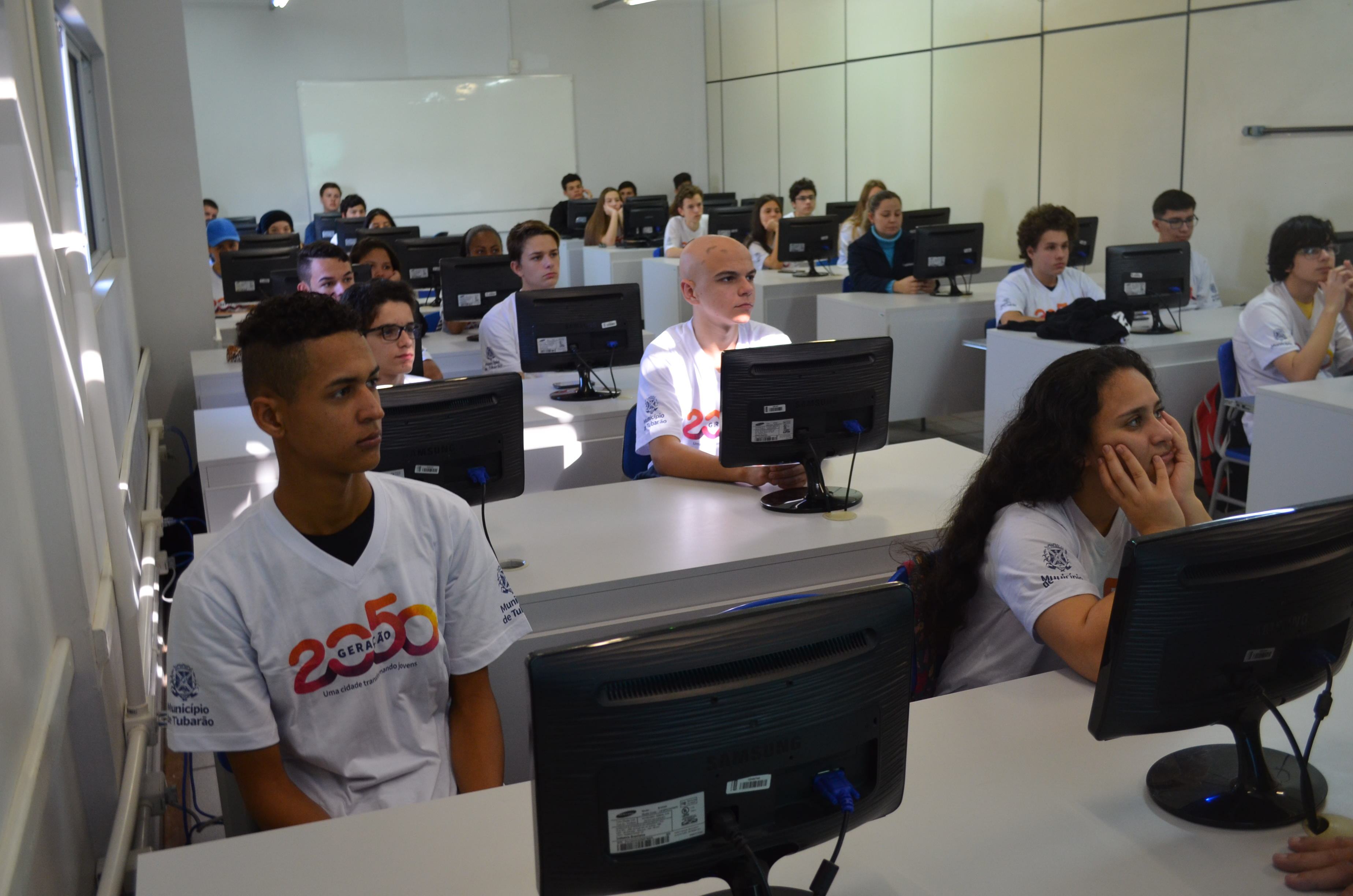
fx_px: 1238
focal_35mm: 33
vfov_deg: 39.8
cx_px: 676
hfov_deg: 57.3
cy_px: 448
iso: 720
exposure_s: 1/60
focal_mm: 22
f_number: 4
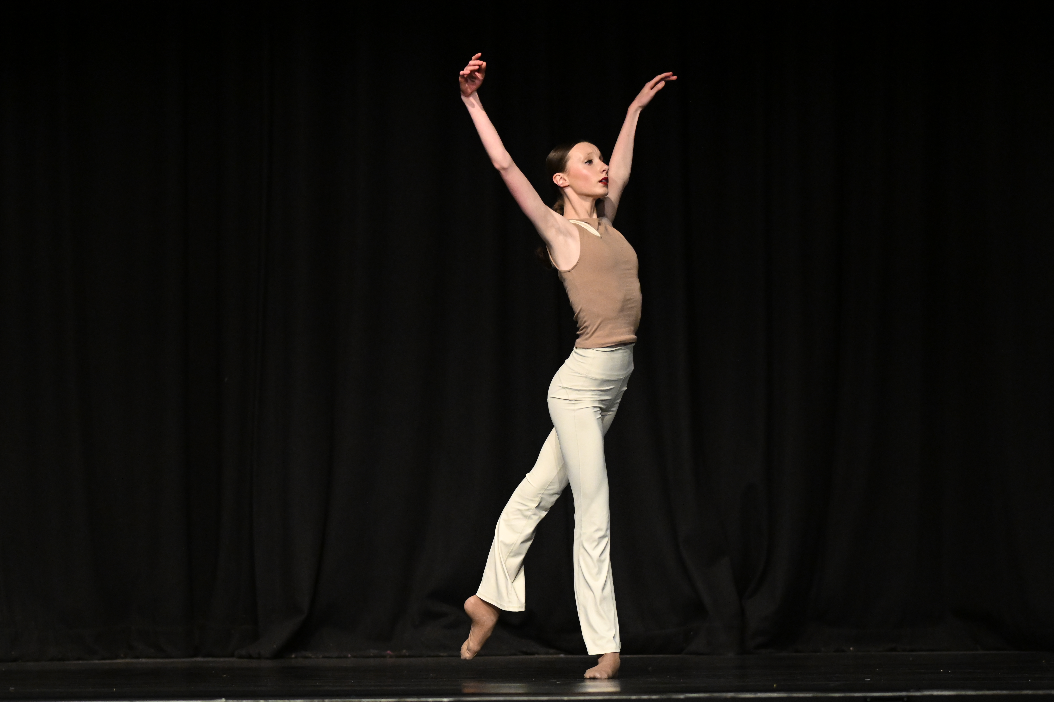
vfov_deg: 6.8
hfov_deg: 10.2
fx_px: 5912
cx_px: 527
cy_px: 351
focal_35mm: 202
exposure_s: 1/800
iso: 4000
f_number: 2.8
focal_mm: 135
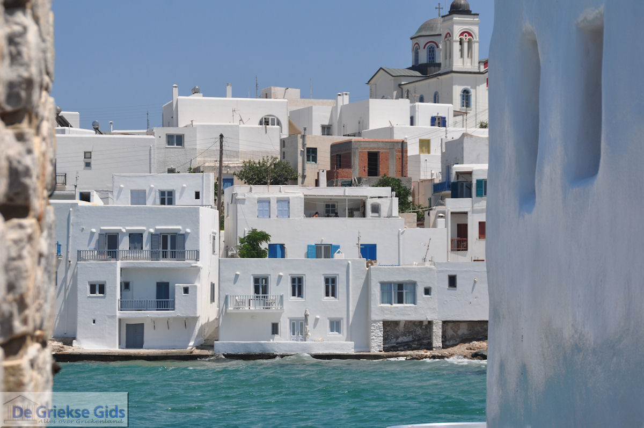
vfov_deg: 10.7
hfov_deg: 16.1
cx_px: 322
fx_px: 2278
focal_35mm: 128
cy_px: 214
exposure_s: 1/640
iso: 200
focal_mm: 85
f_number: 11
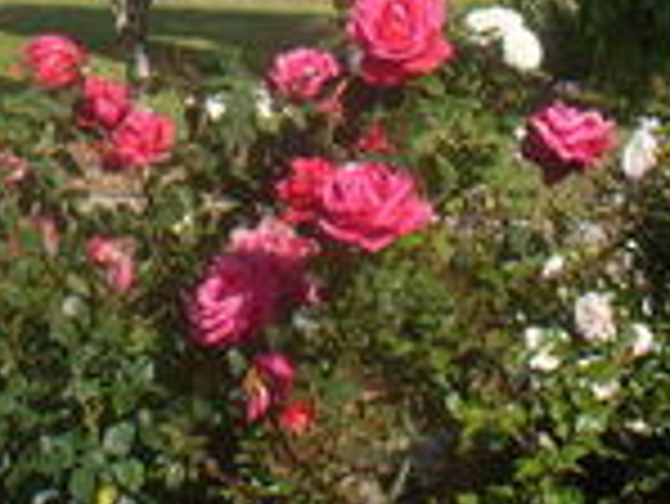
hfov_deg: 16.2
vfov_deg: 12.0
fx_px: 2305
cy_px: -230
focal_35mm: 119
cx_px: 4
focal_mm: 6.1
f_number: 5.6
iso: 64
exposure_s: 1/250
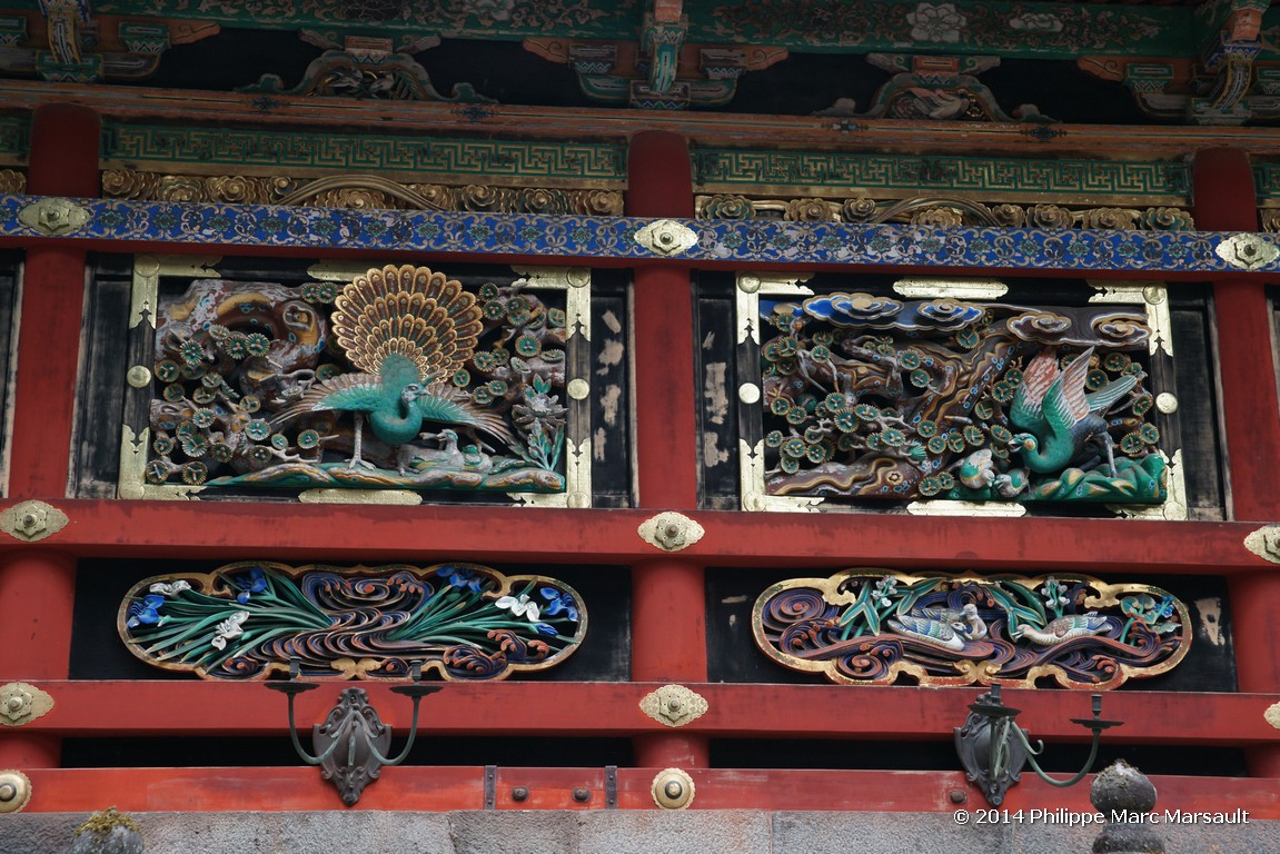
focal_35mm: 60
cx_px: 640
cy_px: 427
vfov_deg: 22.6
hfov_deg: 33.4
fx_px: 2134
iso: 400
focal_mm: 60
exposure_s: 1/100
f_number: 7.1
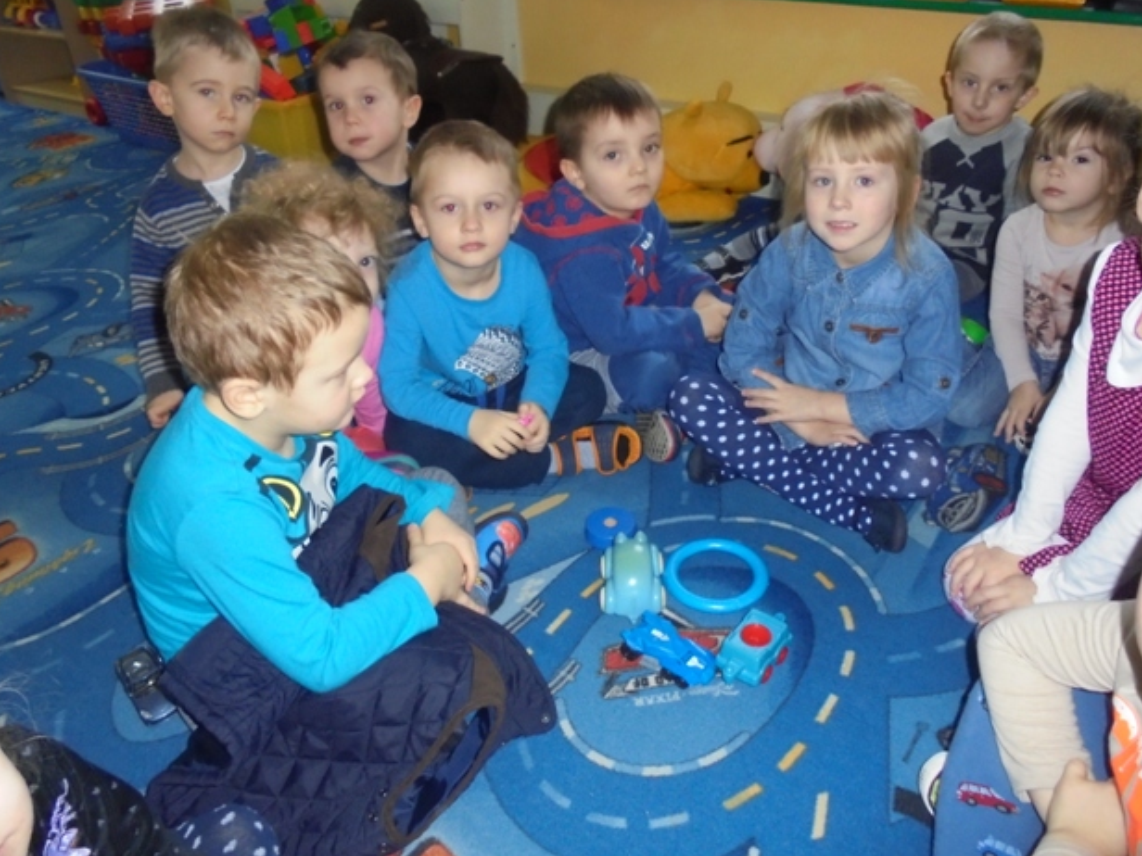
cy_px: 413
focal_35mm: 27
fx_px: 891
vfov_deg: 51.3
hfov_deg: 65.3
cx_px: 580
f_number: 3.5
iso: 400
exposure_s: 1/30
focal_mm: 4.6
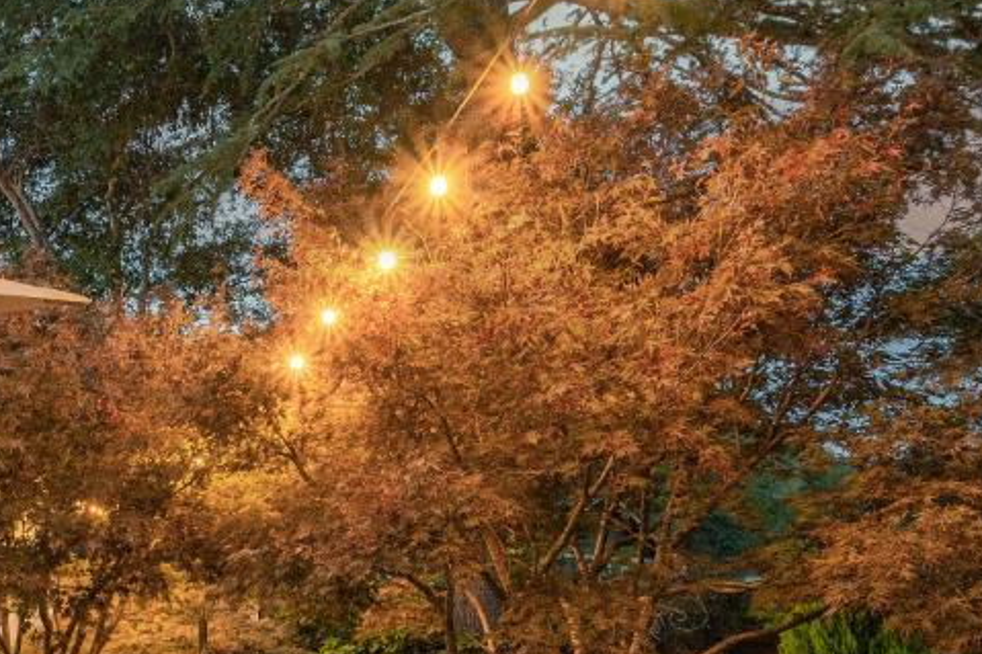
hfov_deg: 34.1
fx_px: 1324
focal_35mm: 49
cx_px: -148
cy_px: 638
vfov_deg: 26.4
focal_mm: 15.5
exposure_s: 1.6
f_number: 9
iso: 400
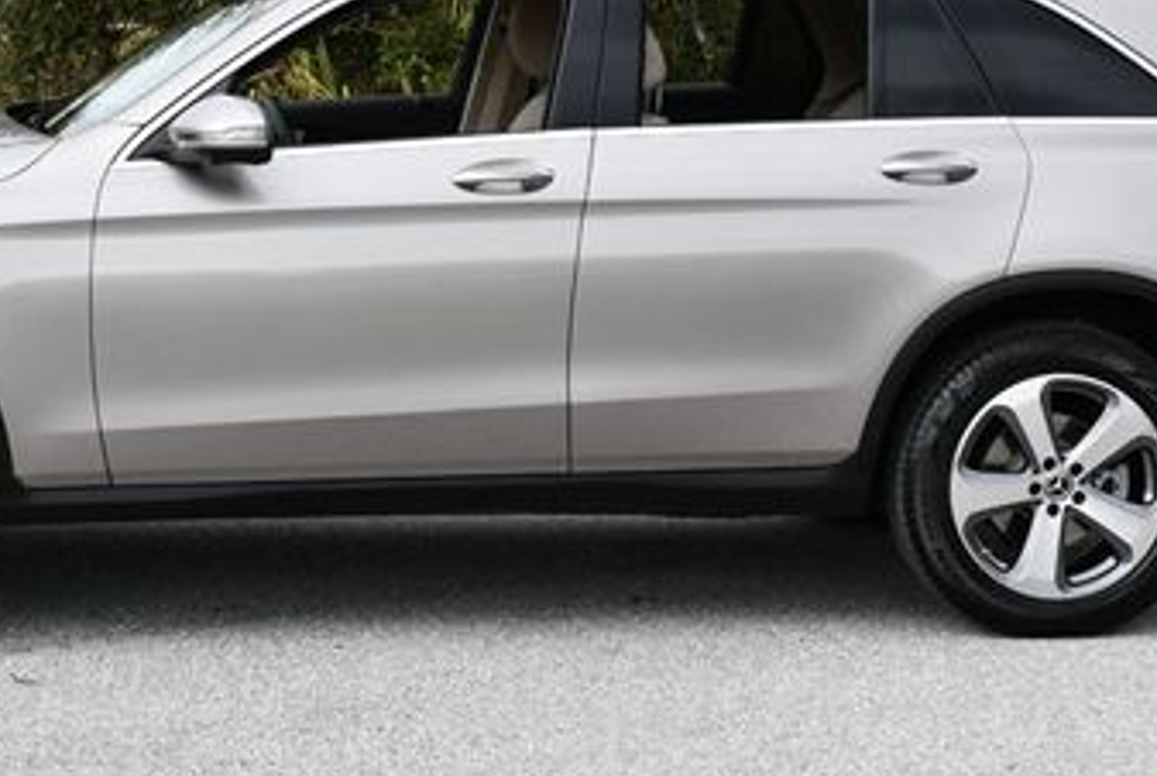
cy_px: 76
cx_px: 415
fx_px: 3541
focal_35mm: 110
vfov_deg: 12.4
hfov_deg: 18.5
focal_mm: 29
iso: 180
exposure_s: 1/250
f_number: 8
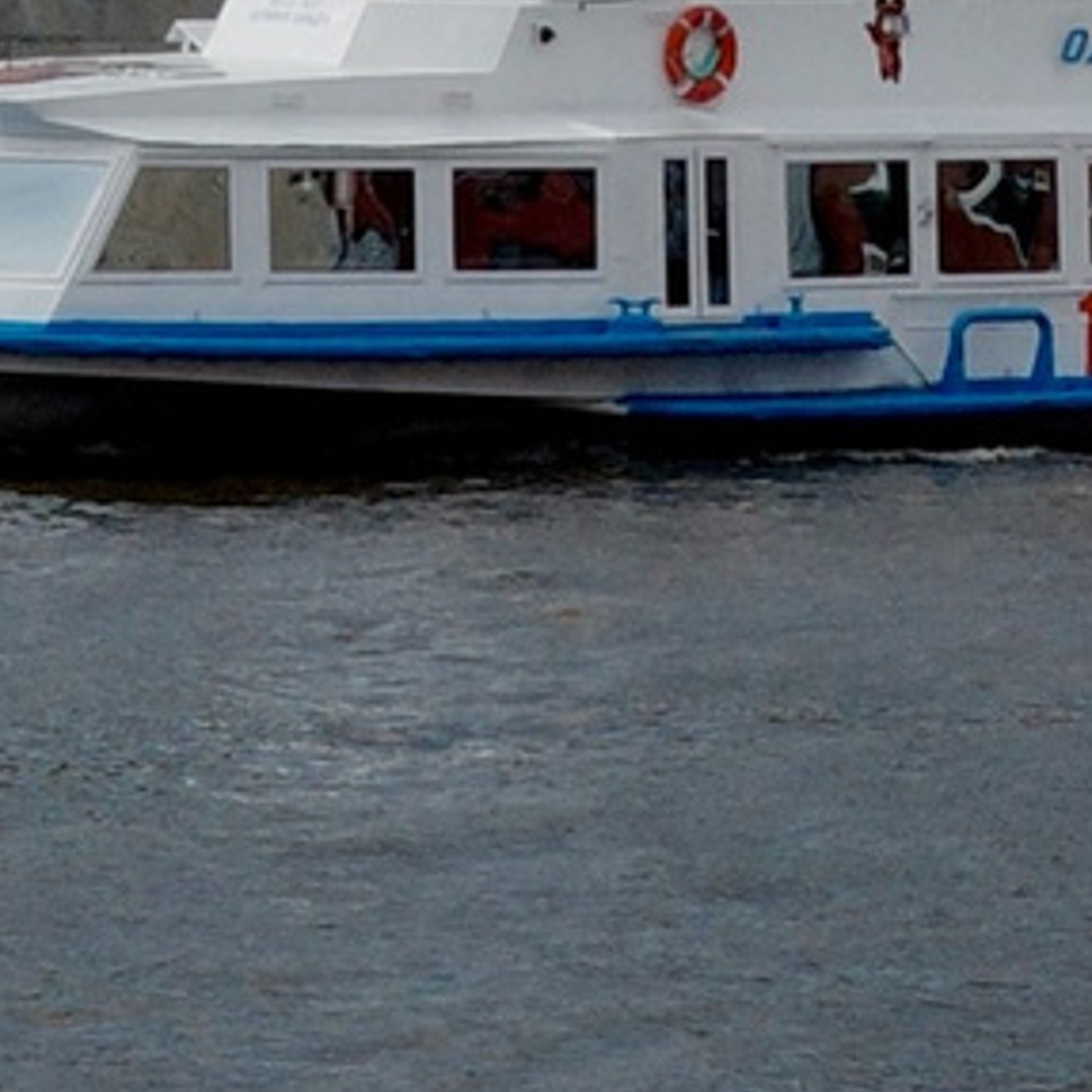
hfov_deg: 4.6
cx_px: 963
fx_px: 13527
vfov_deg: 4.5
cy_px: -1570
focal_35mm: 379
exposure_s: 1/125
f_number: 13
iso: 500
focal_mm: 26
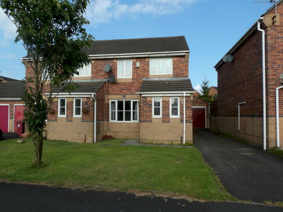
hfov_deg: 69.4
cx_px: 137
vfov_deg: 54.9
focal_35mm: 25
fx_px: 204
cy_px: 110
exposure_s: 1/431
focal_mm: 4.3
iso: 100
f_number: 4.1
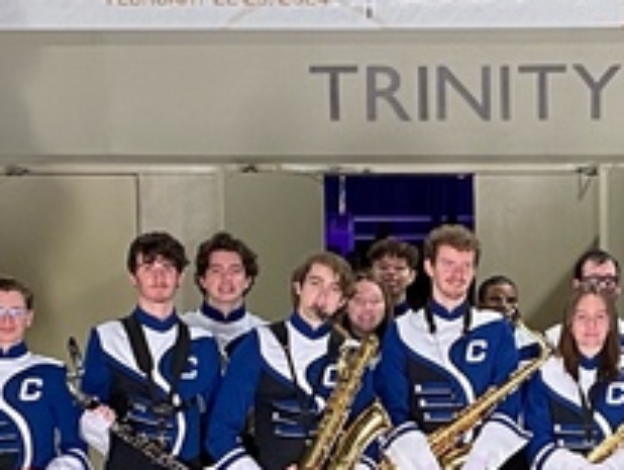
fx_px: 2328
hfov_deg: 15.1
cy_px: 479
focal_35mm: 129
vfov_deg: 11.4
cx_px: 542
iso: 160
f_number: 1.8
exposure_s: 1/60
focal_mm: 4.25
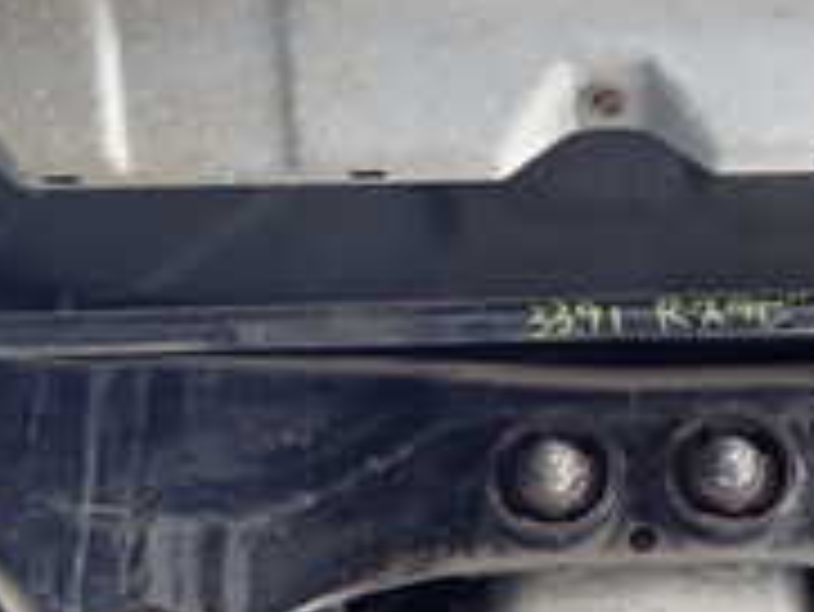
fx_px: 1953
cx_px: 648
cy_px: 94
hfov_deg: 23.2
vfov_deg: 17.6
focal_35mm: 83
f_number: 2
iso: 200
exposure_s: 1/40
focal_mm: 4.5
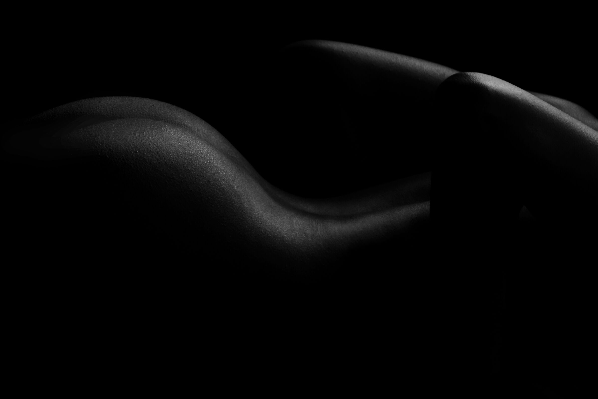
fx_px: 3322
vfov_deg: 6.9
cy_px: 200
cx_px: 299
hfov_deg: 10.3
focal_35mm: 200
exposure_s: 1/30
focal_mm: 200
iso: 3200
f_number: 11
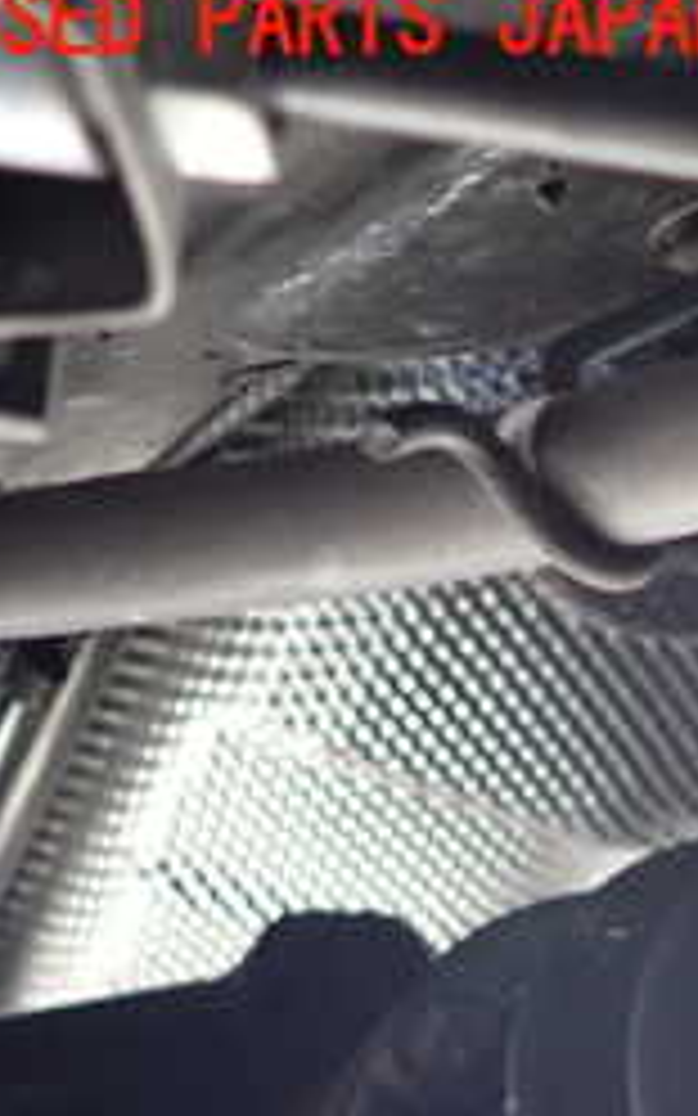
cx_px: 1274
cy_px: 981
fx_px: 1948
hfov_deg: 16.7
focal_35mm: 64
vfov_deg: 30.7
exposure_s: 1/30
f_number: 2
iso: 200
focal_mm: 4.5
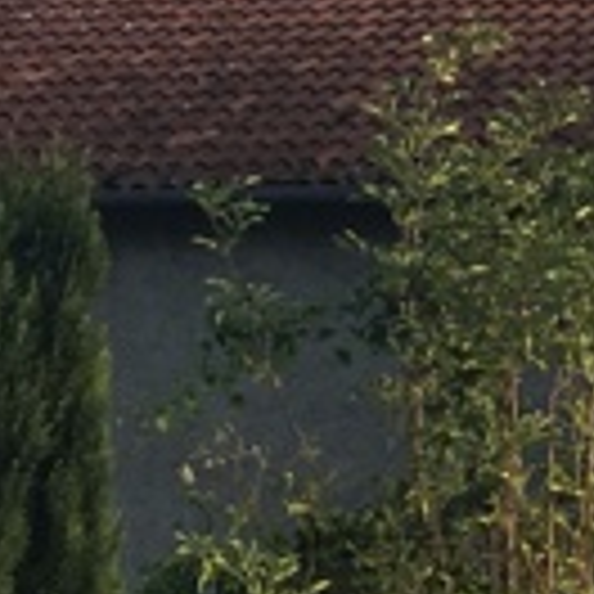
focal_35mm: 199
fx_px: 3863
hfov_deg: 8.4
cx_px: 1179
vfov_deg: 8.3
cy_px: -688
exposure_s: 1/293
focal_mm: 4.15
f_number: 2.2
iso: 25
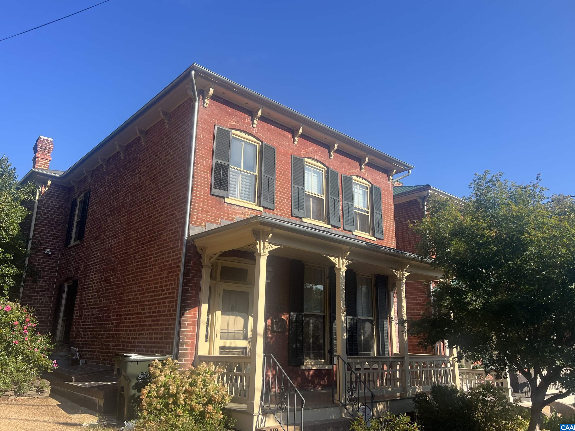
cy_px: 211
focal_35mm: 27
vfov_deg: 51.4
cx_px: 283
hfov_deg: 65.3
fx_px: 449
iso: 50
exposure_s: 1/1901
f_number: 1.5
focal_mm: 5.7
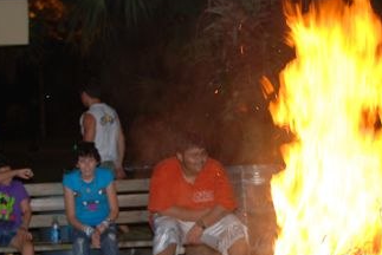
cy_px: 148
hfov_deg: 19.6
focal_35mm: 104
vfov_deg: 13.2
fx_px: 1104
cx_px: 252
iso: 200
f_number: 2.8
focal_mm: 35
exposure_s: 1/60
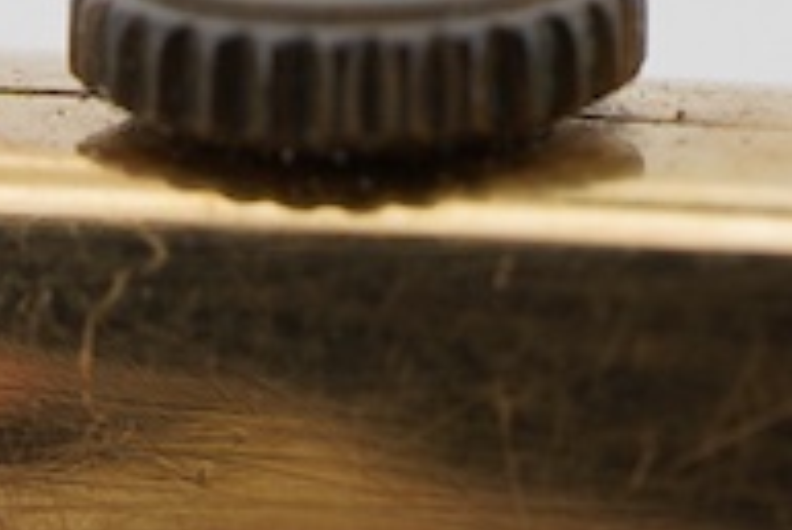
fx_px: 4623
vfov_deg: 6.3
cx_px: 82
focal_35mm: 210
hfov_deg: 9.7
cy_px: 1175
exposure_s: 1/125
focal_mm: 30
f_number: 14
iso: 200
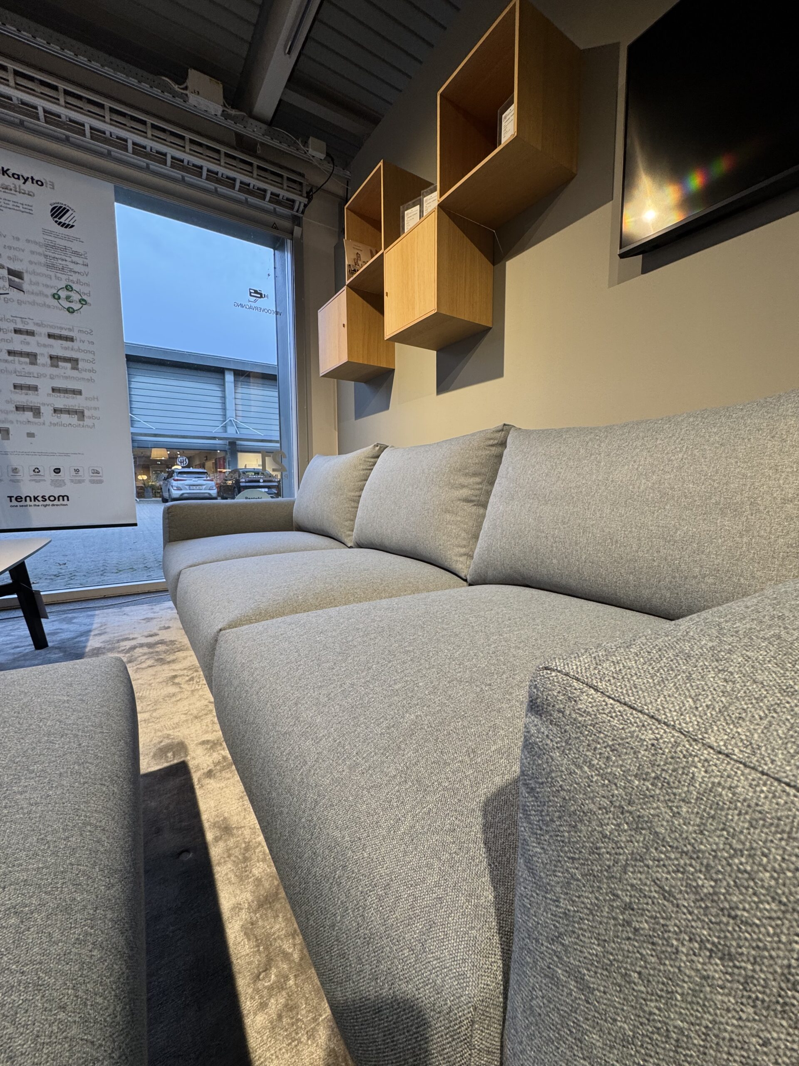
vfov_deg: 102.1
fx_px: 431
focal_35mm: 14
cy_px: 533
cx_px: 400
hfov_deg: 85.7
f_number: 2.2
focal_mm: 2.22
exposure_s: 1/100
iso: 160
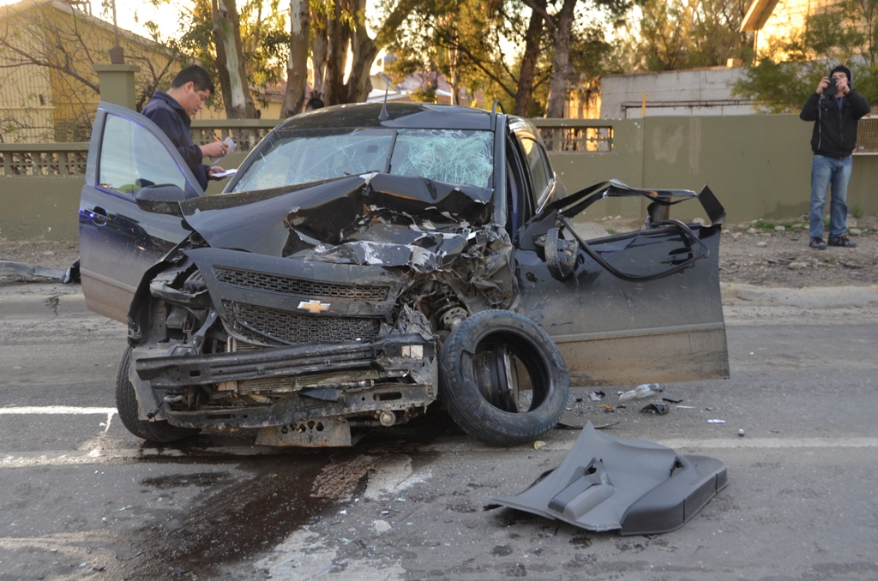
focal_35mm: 42
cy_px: 290
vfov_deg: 31.7
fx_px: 1022
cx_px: 439
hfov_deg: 46.5
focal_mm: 28
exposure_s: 1/80
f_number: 4.5
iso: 500
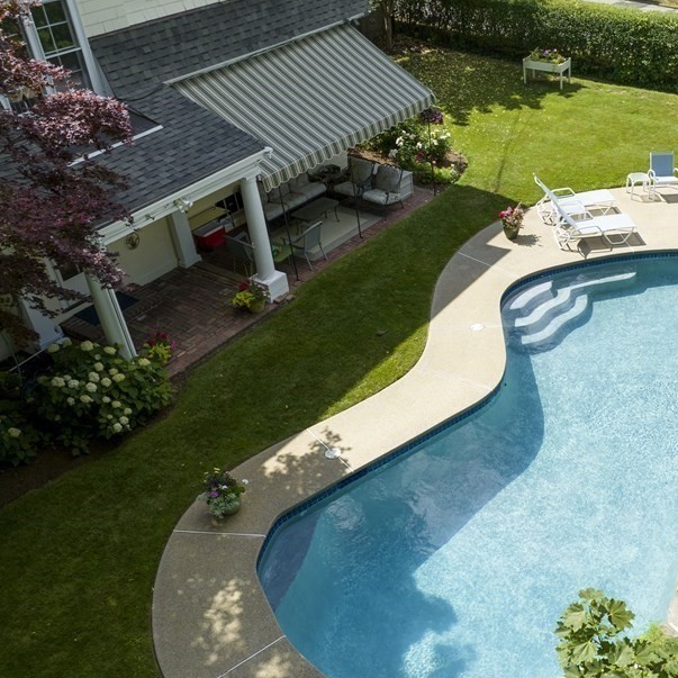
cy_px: 372
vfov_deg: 46.0
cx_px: 522
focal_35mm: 36
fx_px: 798
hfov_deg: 44.3
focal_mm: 12.29
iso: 110
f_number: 2.8
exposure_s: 1/120
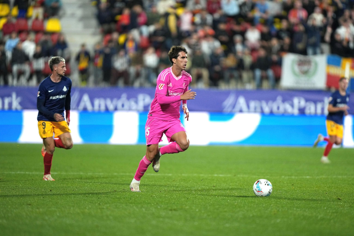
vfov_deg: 3.4
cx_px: 177
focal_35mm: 400
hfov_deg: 5.2
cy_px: 118
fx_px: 3932
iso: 2500
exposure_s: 1/1250
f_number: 2.8
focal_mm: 400
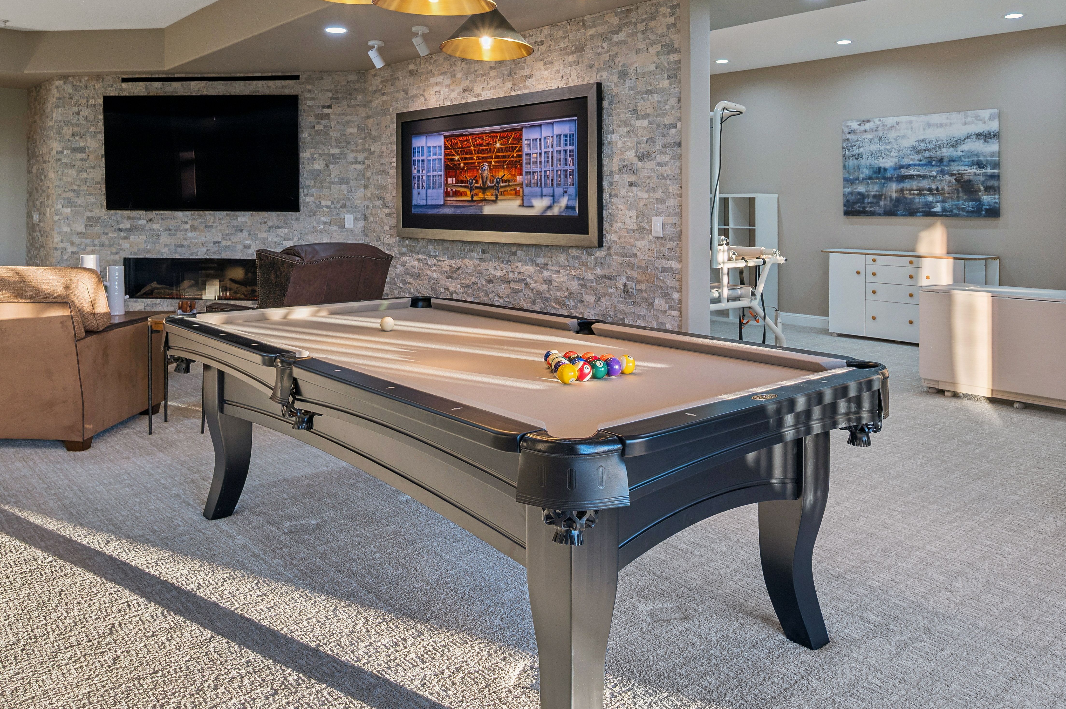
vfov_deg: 47.6
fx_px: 790
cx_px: 517
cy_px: 241
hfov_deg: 68.0
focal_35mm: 27
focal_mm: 19.5
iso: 400
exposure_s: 1/30
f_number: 9
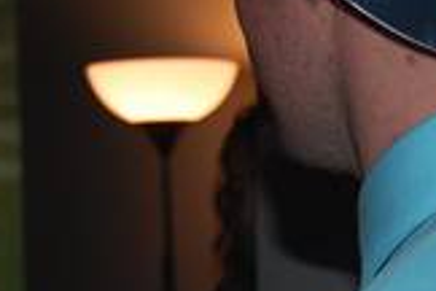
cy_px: 294
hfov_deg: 14.3
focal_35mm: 144
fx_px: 1738
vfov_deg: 9.5
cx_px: 248
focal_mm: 31
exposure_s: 1/60
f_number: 4.5
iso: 400
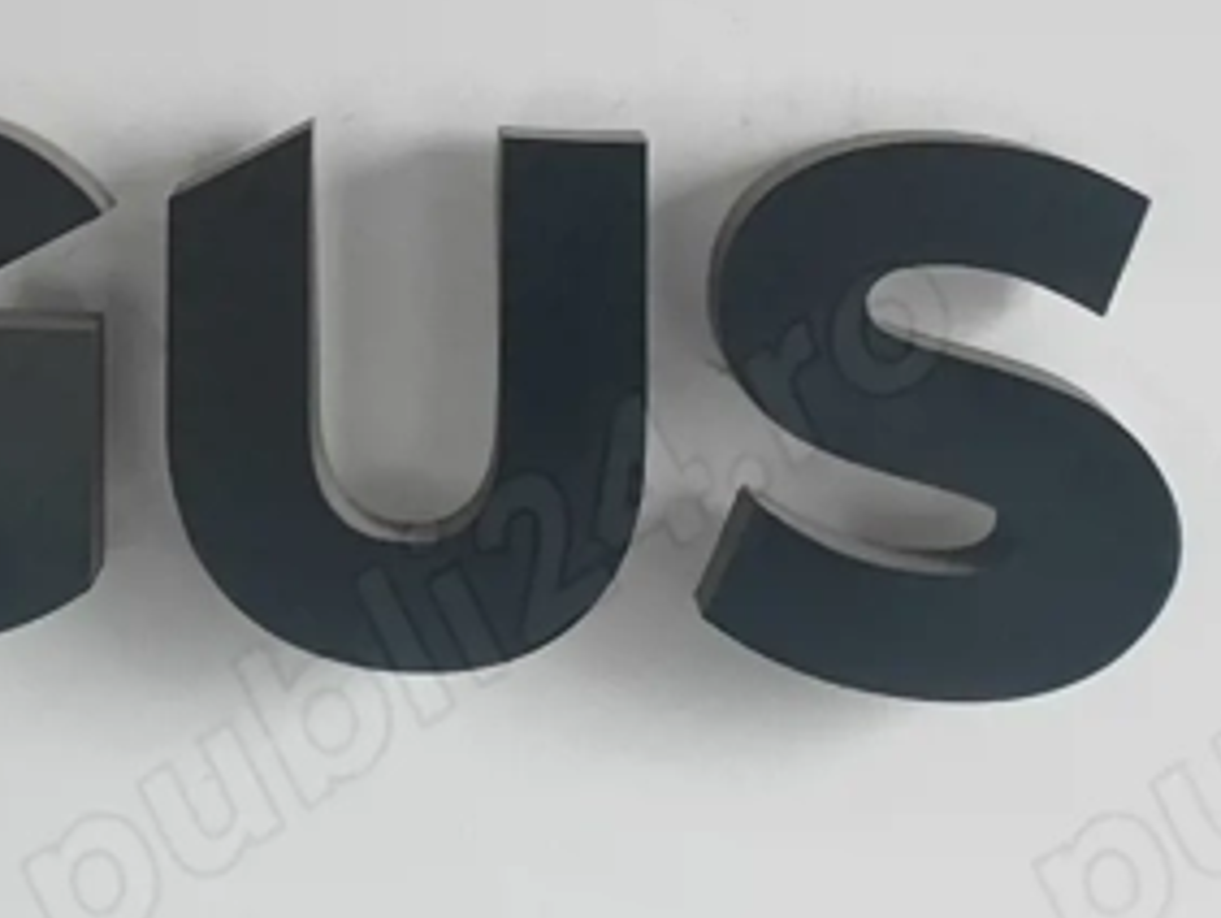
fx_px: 3001
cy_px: -420
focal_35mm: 85
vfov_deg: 16.1
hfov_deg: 22.1
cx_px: -26
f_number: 1.89
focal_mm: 5.89
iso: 1554
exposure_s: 1/50
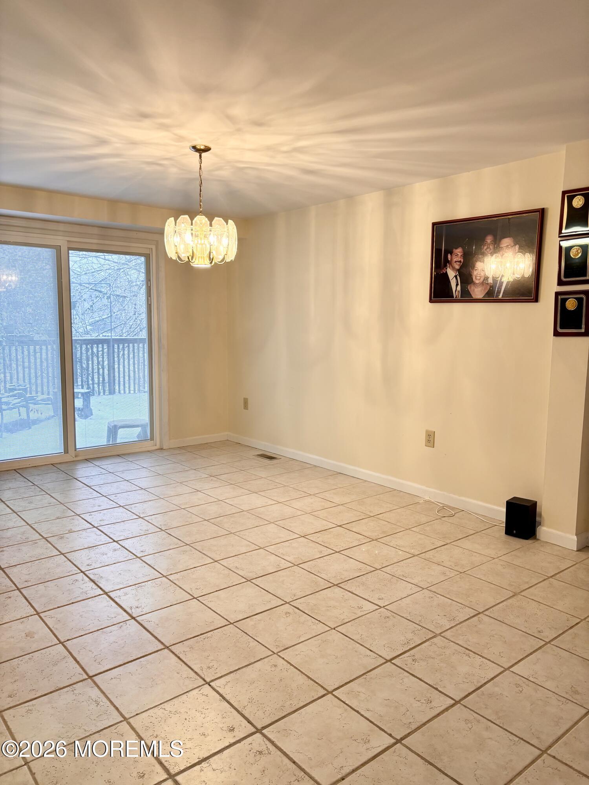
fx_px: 590
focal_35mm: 26
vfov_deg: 67.3
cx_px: 294
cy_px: 392
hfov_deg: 53.1
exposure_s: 1/60
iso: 80
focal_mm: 5.96
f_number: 1.6
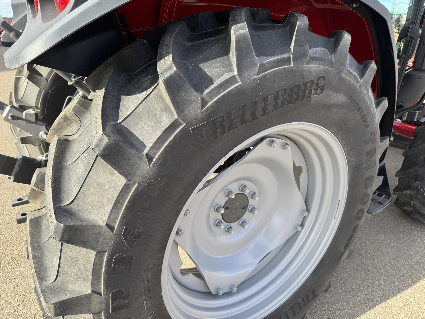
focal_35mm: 24
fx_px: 295
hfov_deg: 71.6
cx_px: 212
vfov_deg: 56.8
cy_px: 160
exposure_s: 1/938
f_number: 1.78
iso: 80
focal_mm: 6.76
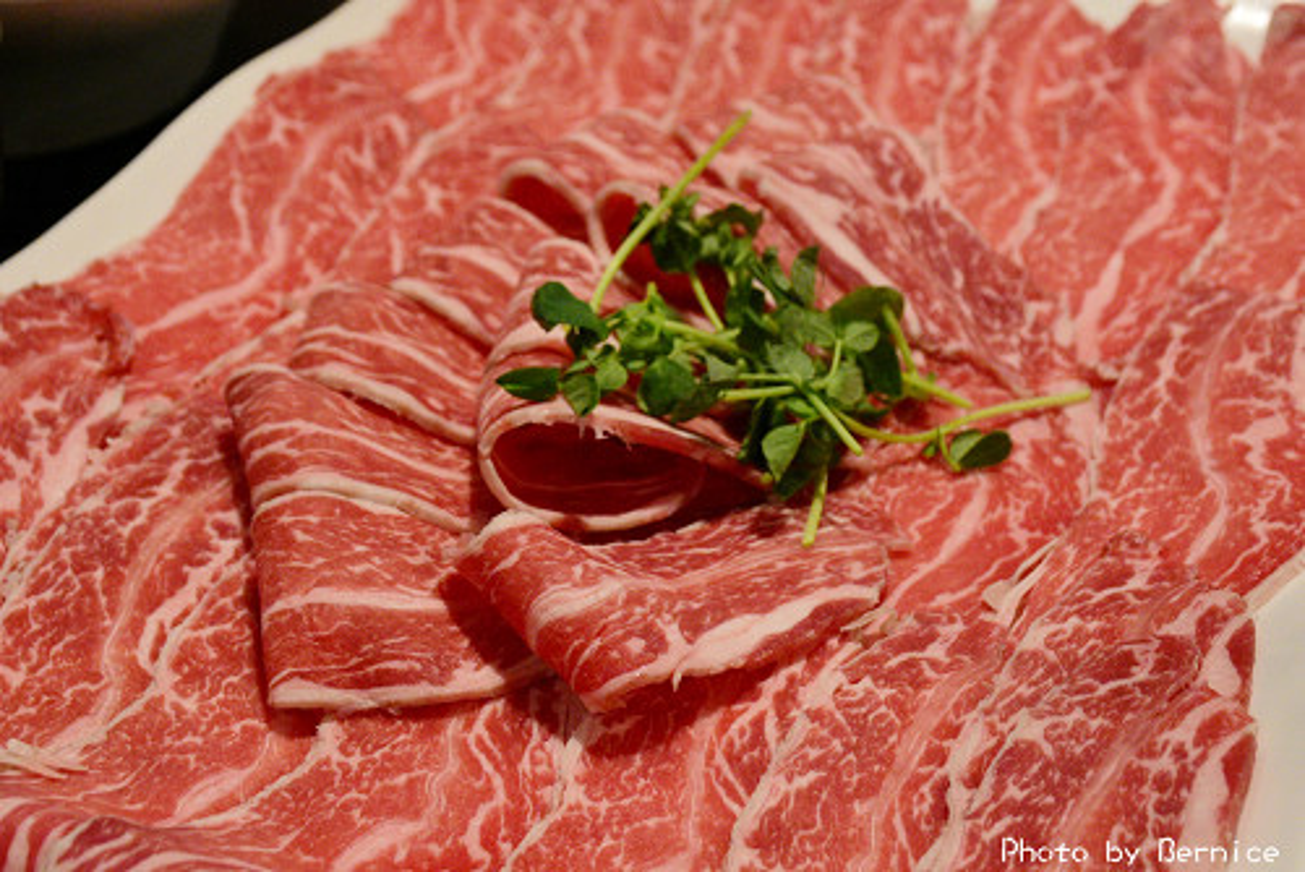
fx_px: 2720
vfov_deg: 18.2
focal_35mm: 75
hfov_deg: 27.0
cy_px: 436
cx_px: 652
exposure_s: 1/60
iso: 6400
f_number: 9
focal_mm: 50
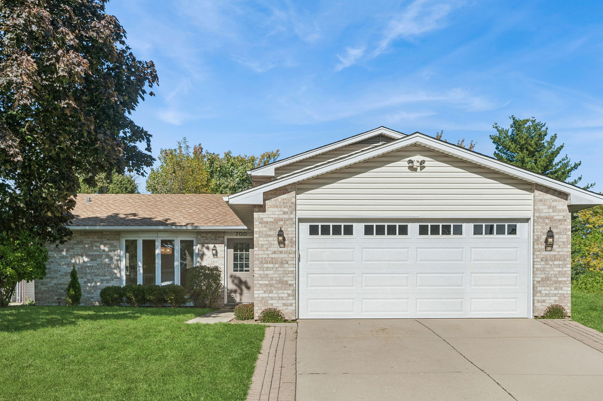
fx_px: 653
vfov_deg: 34.2
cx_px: 306
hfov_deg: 49.6
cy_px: 204
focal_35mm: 39
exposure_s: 1/2000
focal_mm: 38
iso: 400
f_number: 8
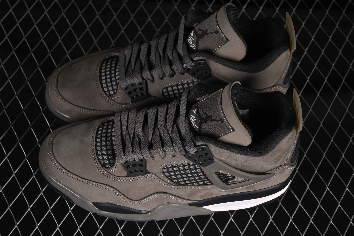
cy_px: 118
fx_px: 737
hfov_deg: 27.0
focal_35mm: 75
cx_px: 177
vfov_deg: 18.2
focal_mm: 50
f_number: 6.3
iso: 160
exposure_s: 1/60
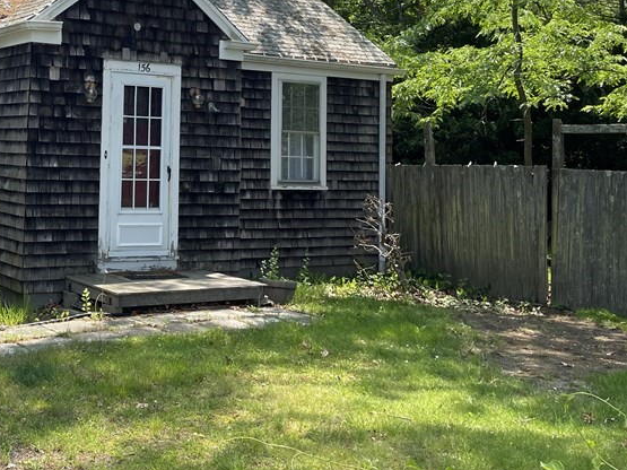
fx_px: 869
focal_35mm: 48
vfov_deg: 29.5
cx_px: 55
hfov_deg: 37.0
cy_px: 87
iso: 32
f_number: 1.6
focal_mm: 4.2
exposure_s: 1/1261
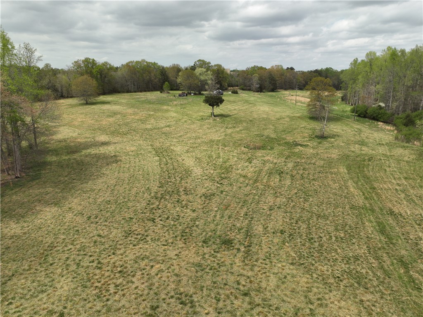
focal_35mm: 24
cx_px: 212
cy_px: 158
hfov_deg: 71.6
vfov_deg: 56.8
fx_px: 293
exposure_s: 1/200
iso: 100
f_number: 2.8
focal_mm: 12.29
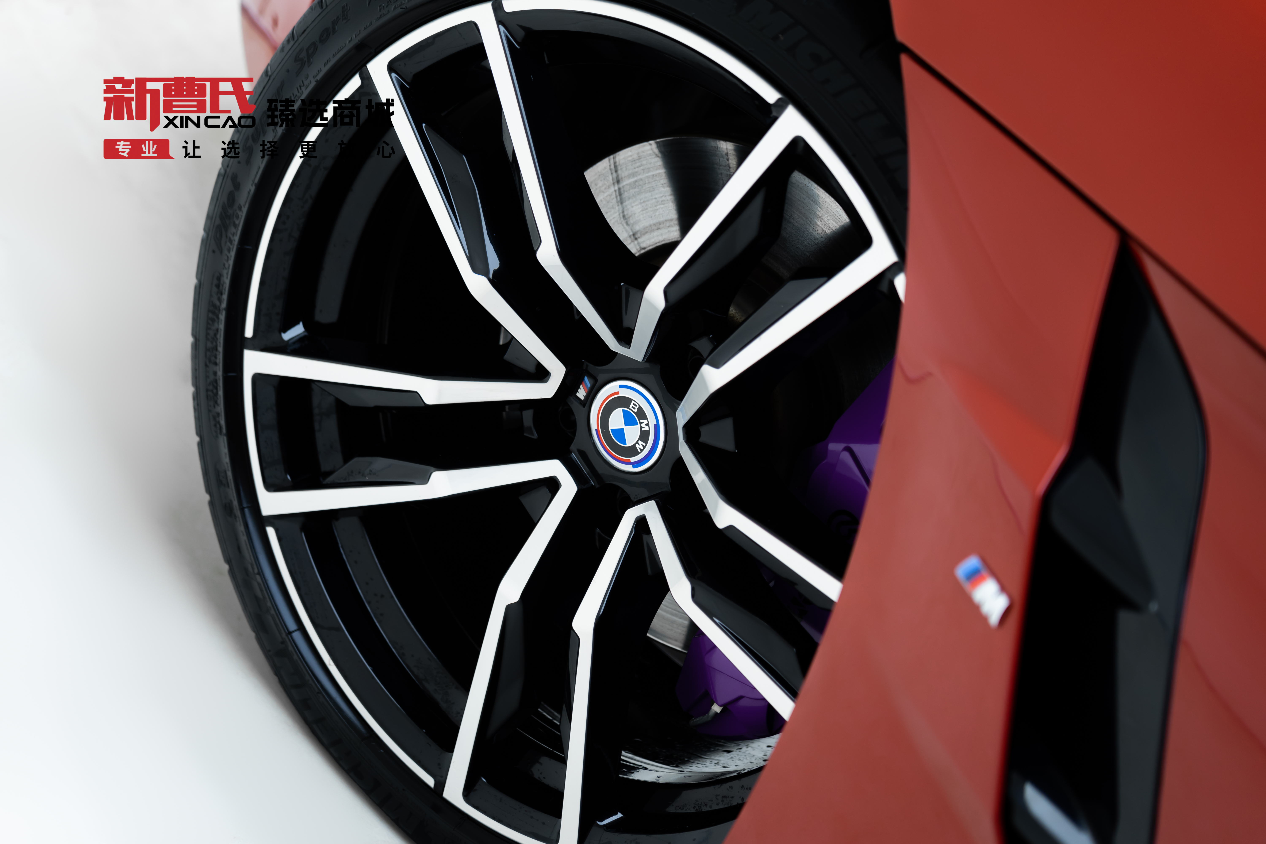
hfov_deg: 19.5
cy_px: 422
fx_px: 3692
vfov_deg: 13.0
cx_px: 633
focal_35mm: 105
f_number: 4
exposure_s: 1/125
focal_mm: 105
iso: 320
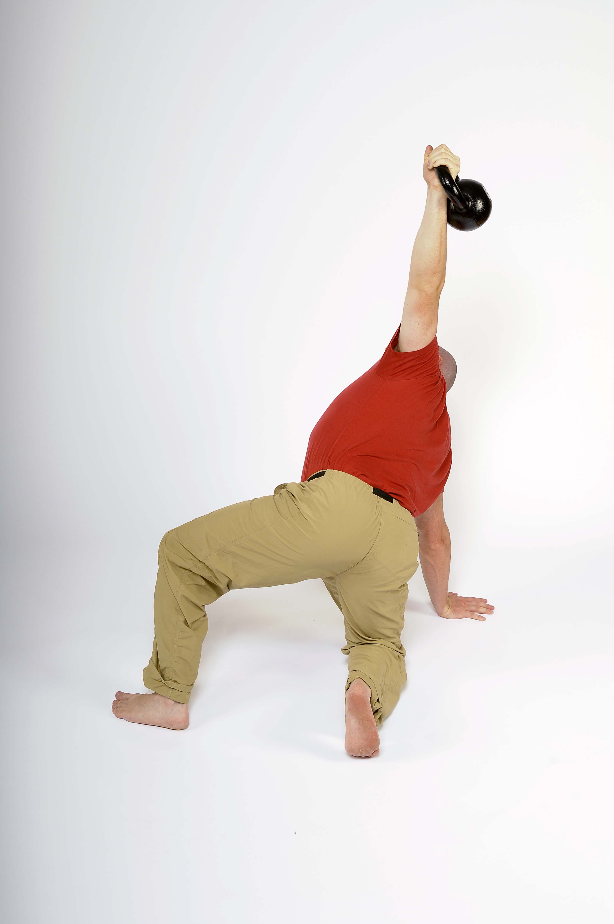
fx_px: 1347
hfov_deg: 25.7
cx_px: 307
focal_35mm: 52
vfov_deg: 37.9
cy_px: 462
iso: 200
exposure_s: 1/250
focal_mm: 35
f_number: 13
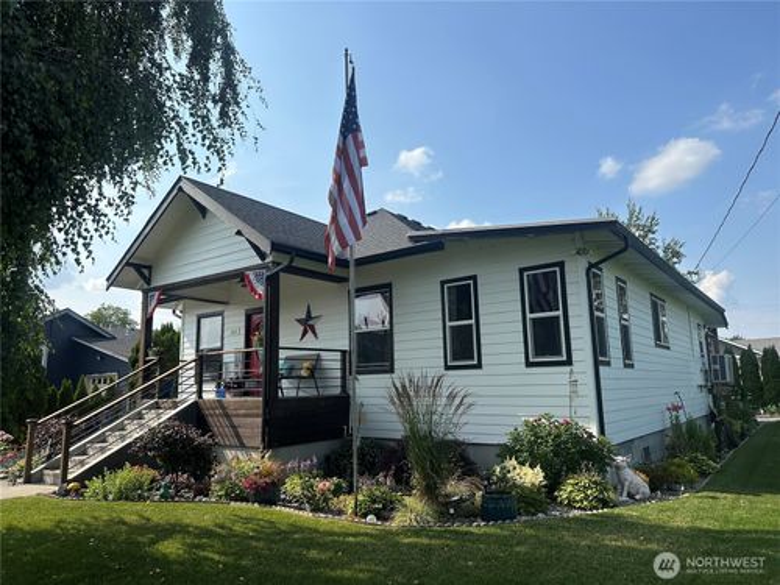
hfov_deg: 71.6
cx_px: 390
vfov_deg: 56.8
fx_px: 541
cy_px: 292
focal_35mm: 24
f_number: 1.78
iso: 80
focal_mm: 6.86
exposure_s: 1/5525
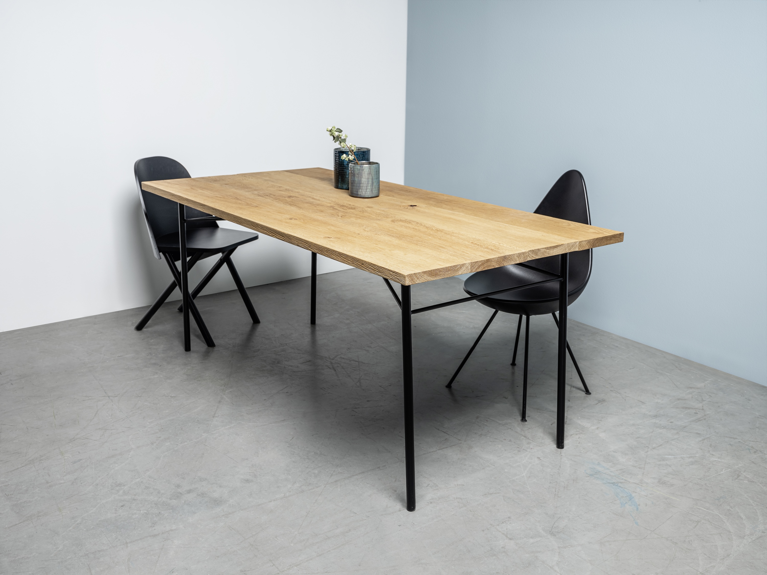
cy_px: 288
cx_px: 384
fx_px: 753
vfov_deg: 41.8
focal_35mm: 34
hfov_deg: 54.0
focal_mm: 42.5
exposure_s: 1/125
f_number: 8
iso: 160
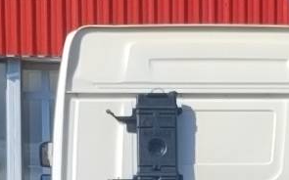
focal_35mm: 145
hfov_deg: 14.3
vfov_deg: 8.5
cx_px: 262
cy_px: 365
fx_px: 1141
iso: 100
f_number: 1.8
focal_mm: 4.27
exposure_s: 1/916
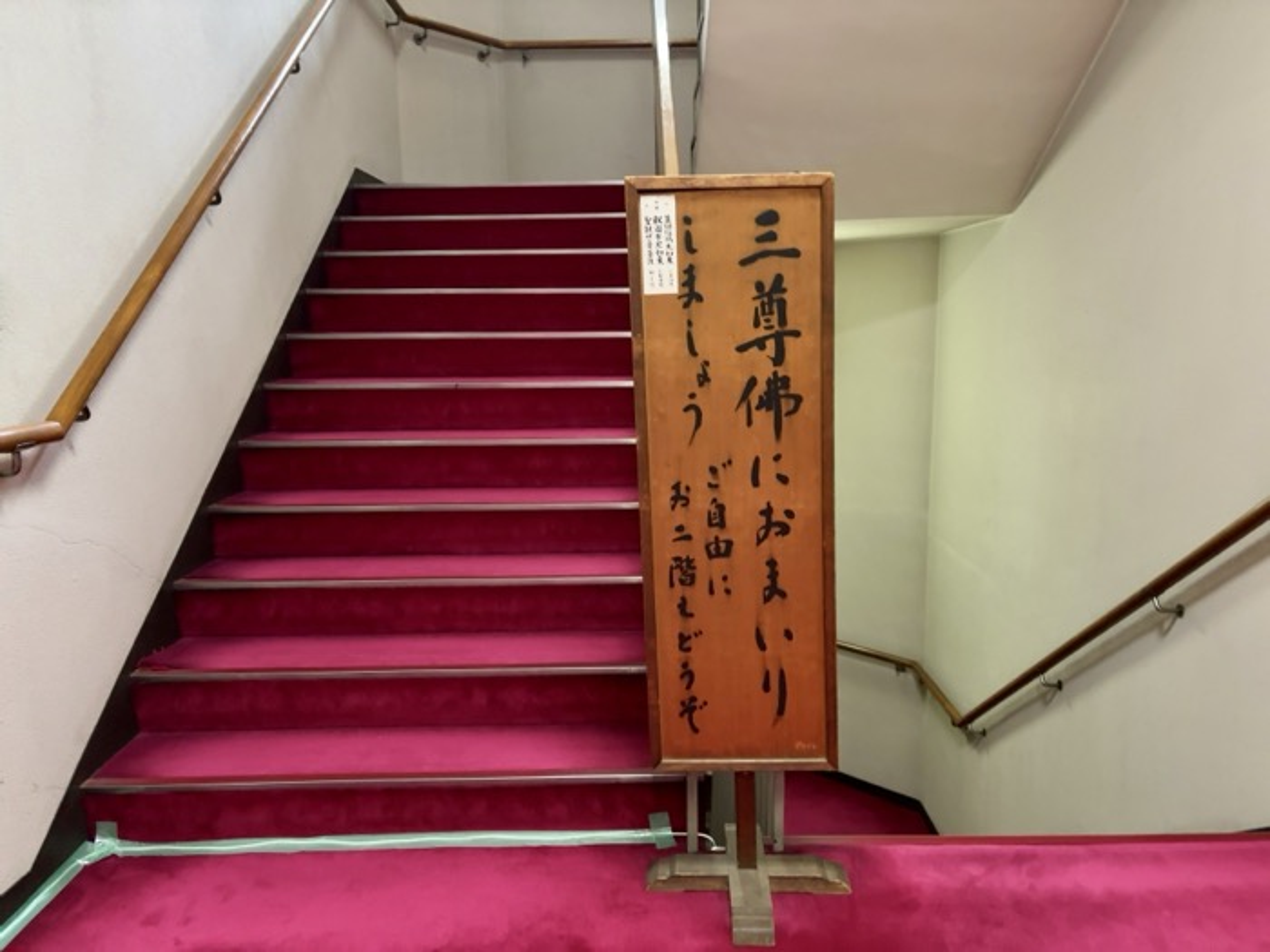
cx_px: 635
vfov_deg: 53.1
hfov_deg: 67.3
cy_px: 476
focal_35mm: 26
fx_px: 954
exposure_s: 1/33
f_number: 1.6
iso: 640
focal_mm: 5.96
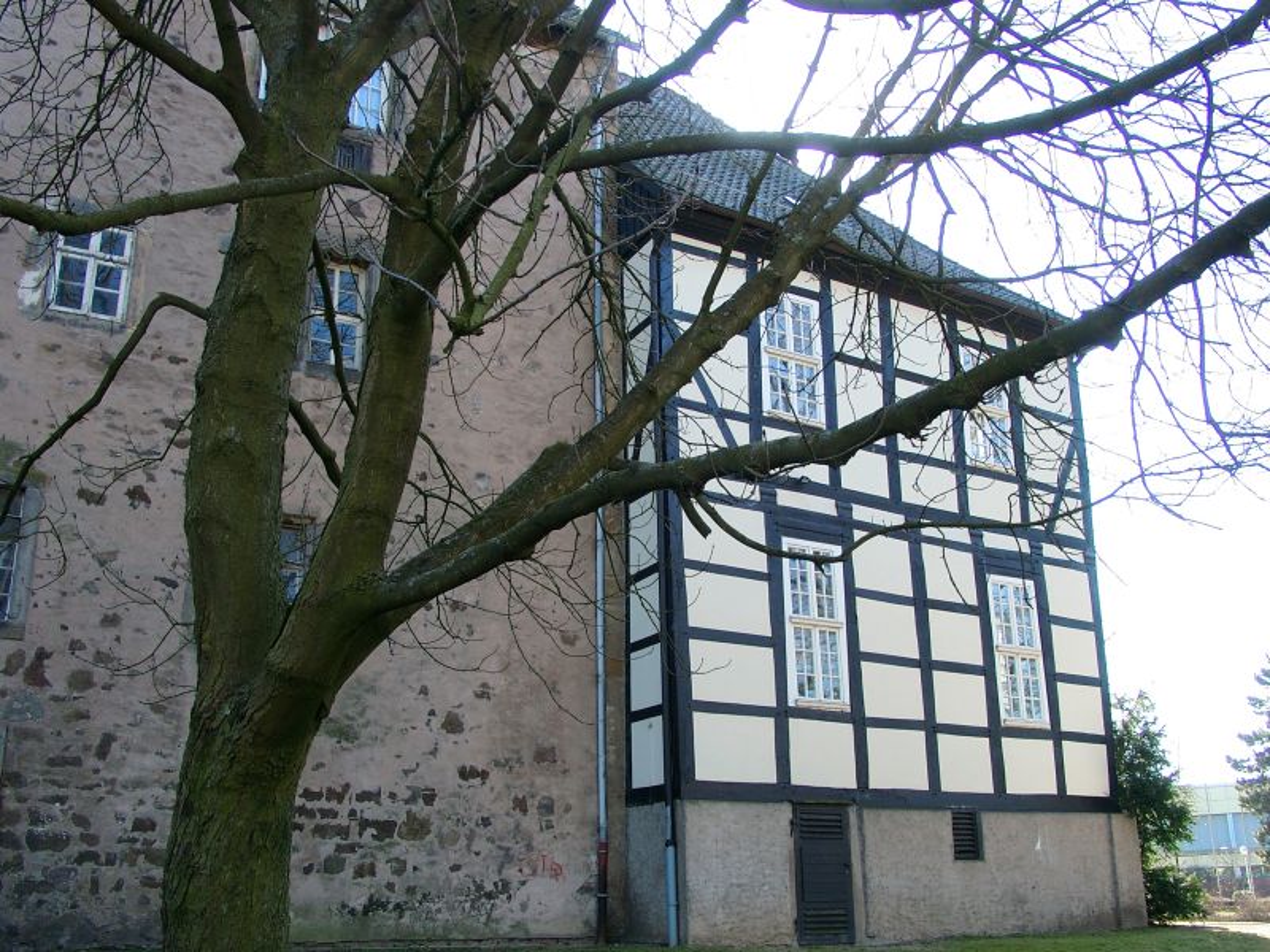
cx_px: 635
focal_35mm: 34
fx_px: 1247
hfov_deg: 54.0
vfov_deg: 41.8
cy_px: 476
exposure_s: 1/111
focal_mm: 7.13
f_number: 4
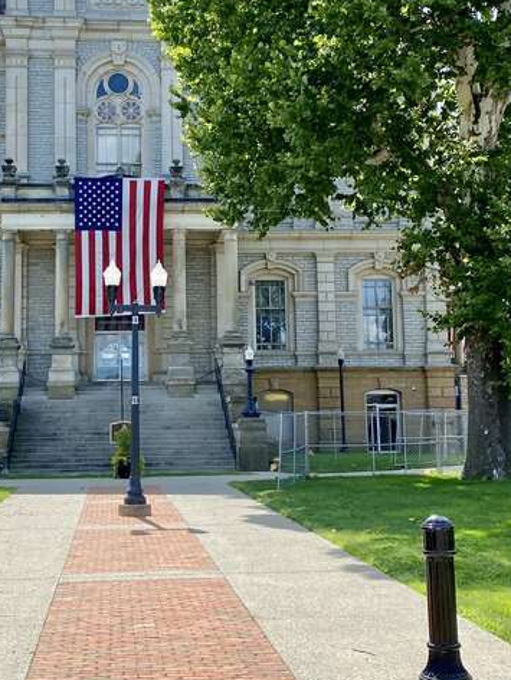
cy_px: 171
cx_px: 150
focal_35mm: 44
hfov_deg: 32.5
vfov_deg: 41.7
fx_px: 866
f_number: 1.8
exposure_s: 1/1866
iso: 32
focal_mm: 4.25
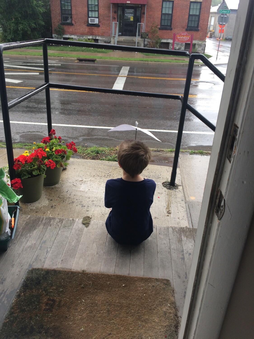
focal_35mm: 29
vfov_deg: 61.7
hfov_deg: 48.2
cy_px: 170
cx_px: 127
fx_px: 284
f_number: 2.2
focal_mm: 4.15
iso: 32
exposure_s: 1/120
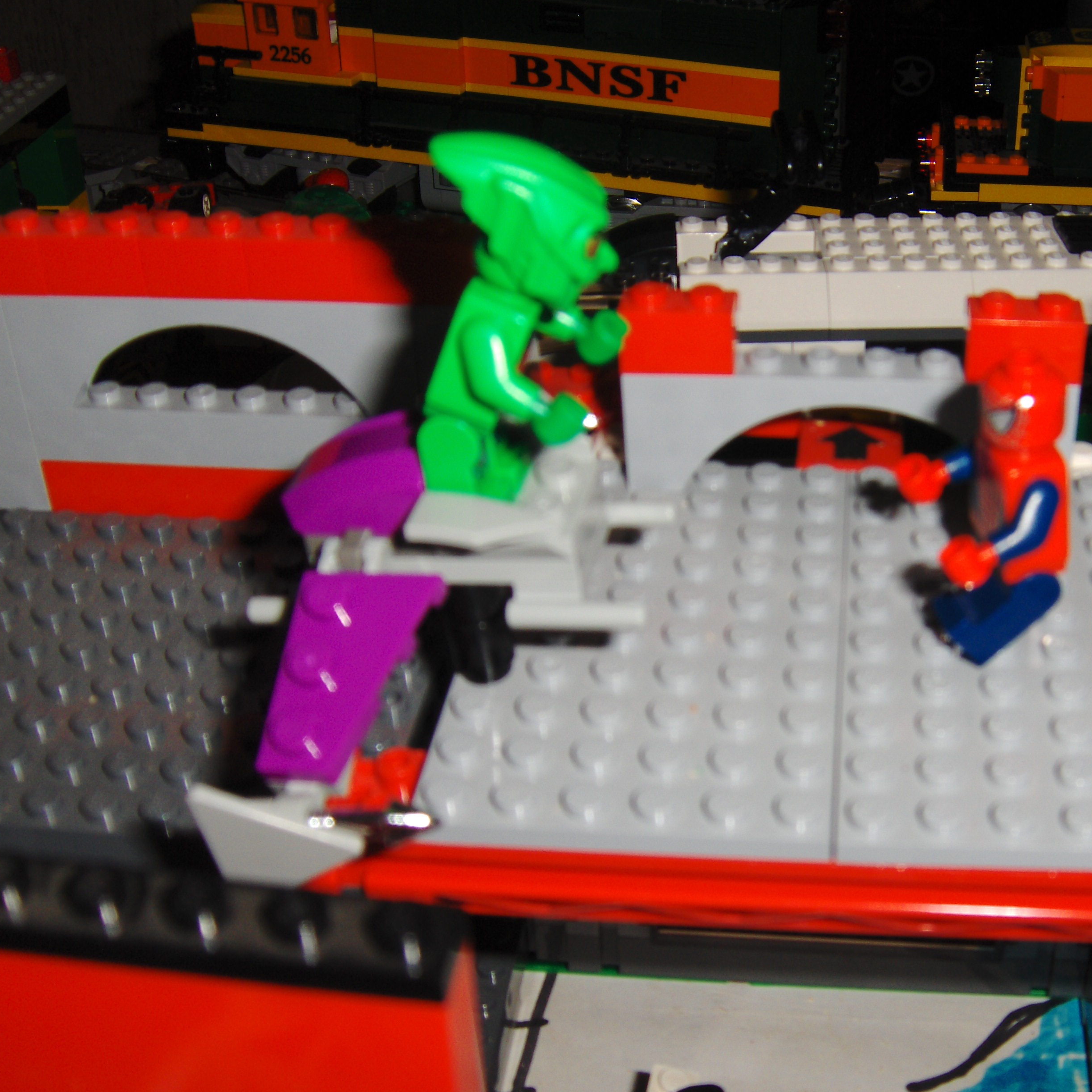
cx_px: 756
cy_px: 593
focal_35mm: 46
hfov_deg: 36.3
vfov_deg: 36.8
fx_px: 1642
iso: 100
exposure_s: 1/60
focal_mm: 7.5
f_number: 5.5
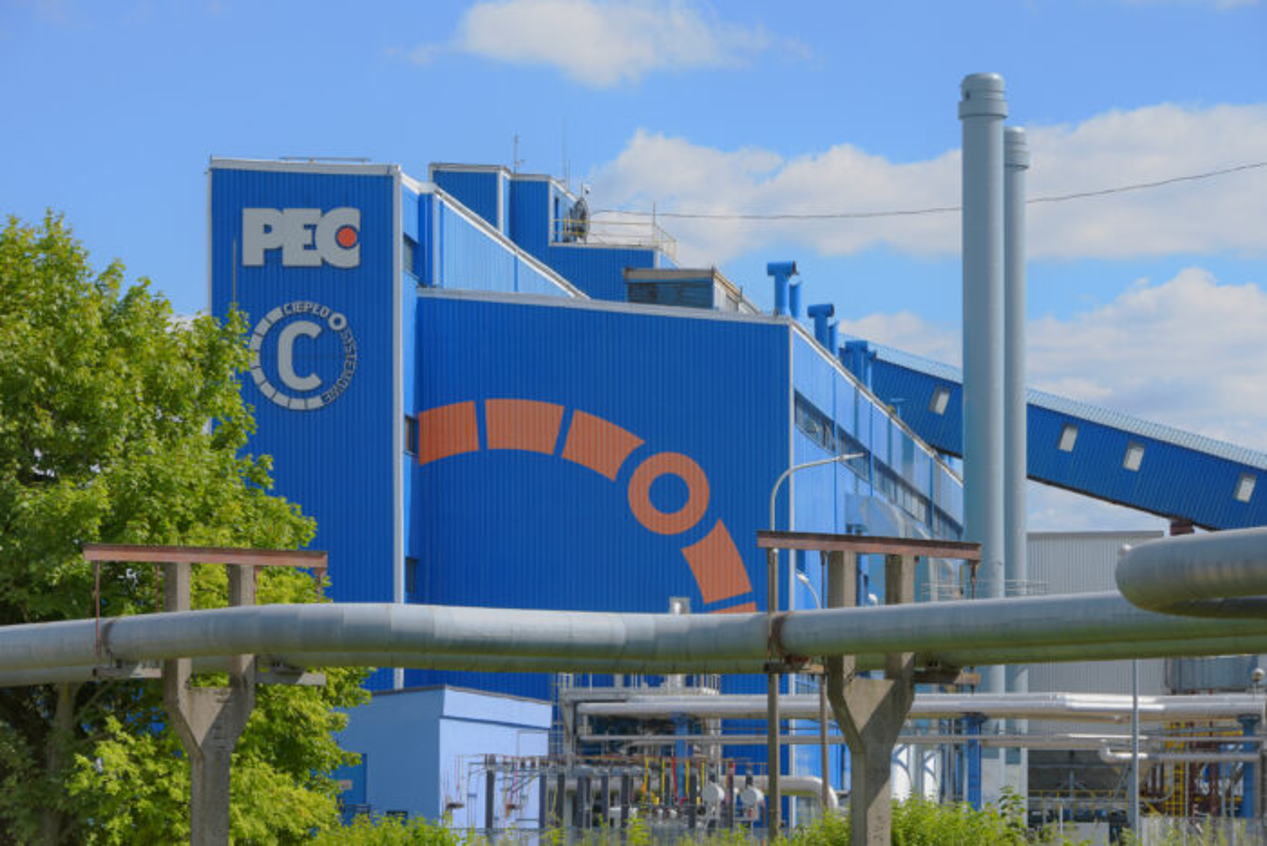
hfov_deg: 16.8
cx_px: 634
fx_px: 4294
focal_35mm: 122
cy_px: 423
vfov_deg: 11.2
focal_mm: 122
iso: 125
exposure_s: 1/200
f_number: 10
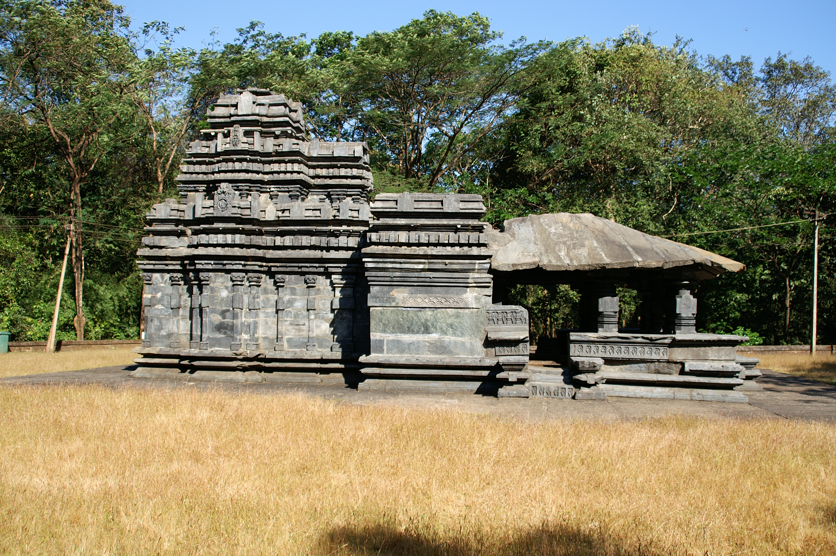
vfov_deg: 36.8
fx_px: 835
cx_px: 418
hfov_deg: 53.2
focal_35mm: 36
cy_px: 278
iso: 100
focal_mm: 24
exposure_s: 1/1000
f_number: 4
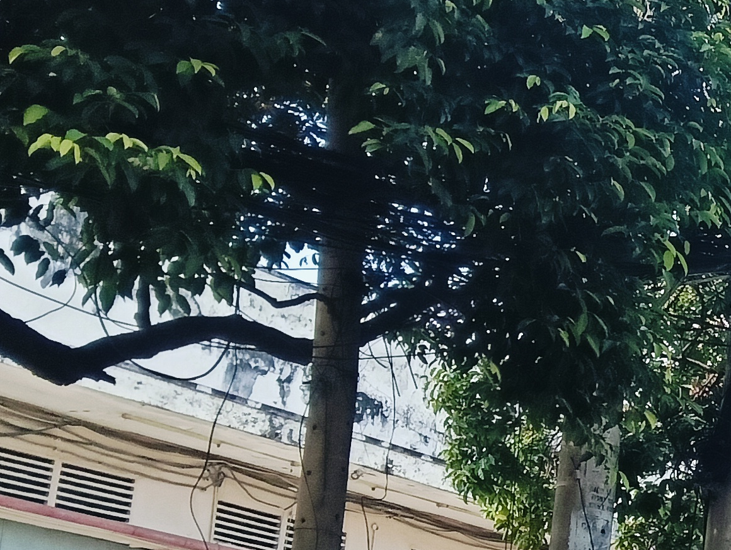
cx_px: 1285
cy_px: 533
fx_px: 2009
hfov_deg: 17.2
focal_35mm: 95
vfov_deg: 15.3
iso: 64
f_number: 1.8
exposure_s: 1/571
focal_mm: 3.98
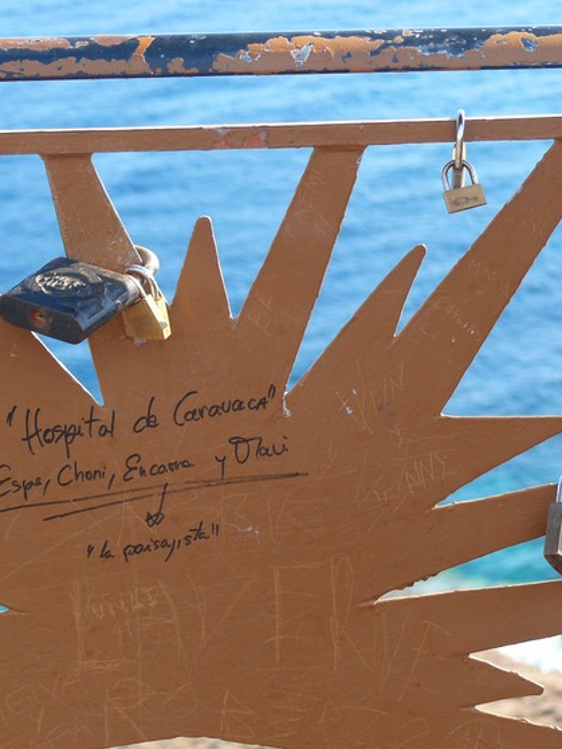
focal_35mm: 145
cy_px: 373
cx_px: 227
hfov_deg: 10.2
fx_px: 3136
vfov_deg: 13.6
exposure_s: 1/100
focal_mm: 22.8
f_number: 3.6
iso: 100
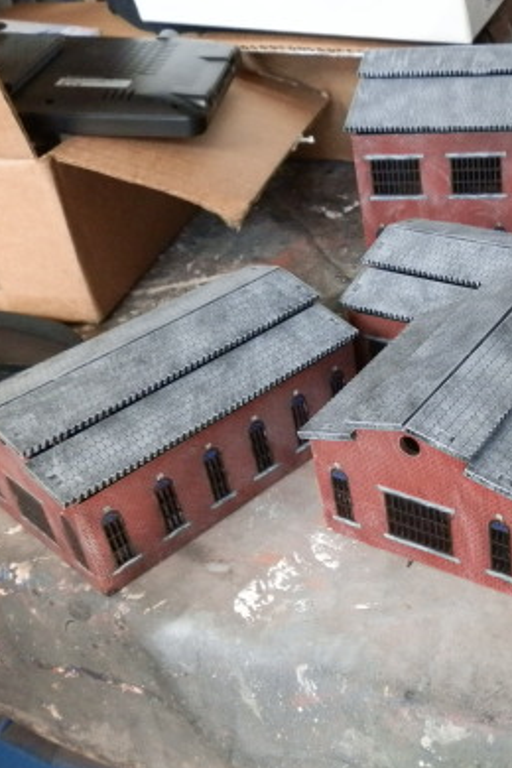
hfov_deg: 31.9
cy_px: 380
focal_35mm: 40
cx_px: 453
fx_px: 853
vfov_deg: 48.5
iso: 400
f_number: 3.1
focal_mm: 5
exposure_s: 1/80
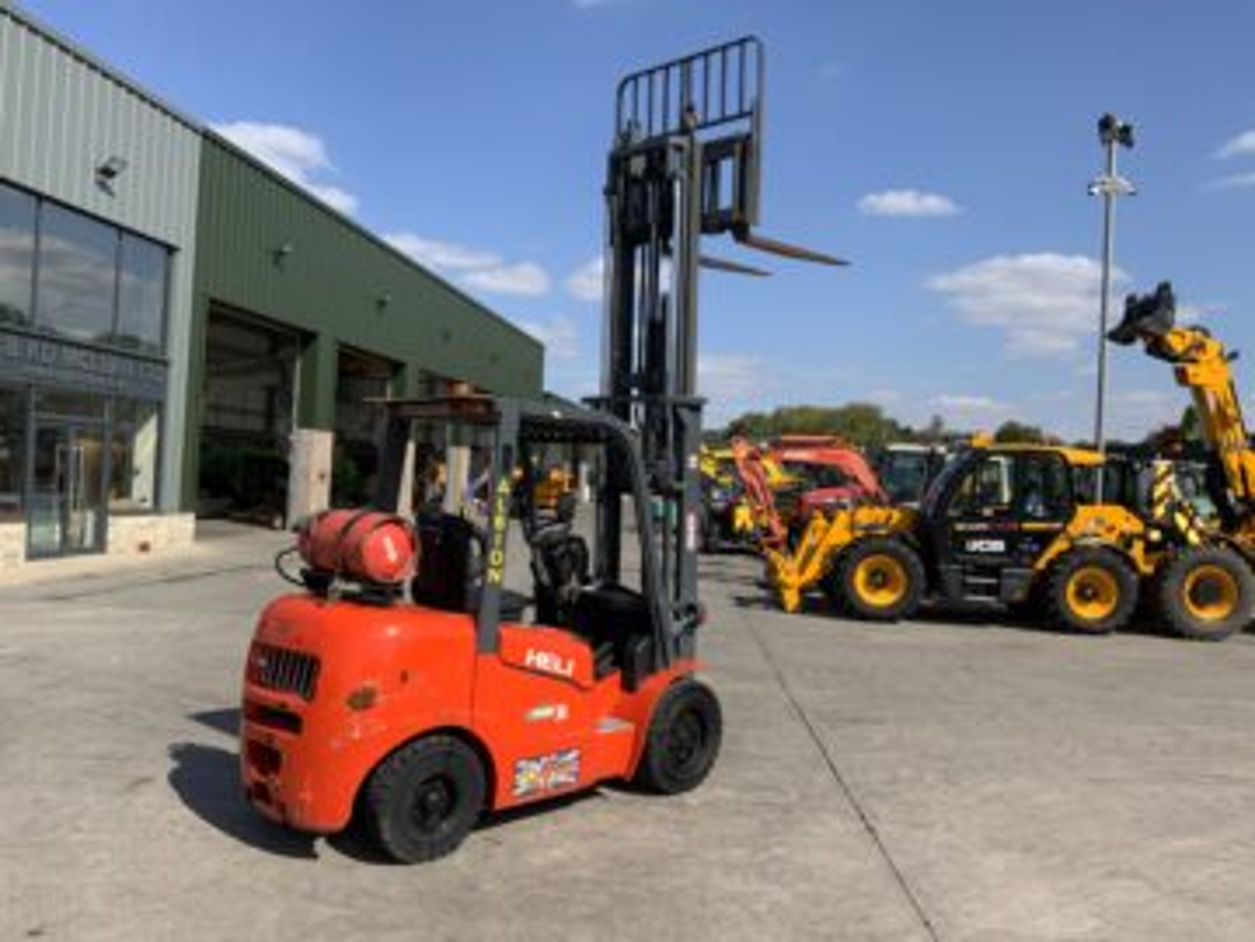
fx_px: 1051
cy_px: 471
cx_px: 628
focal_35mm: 29
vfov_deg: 48.2
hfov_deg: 61.7
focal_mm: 3
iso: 20
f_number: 1.8
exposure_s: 1/2141
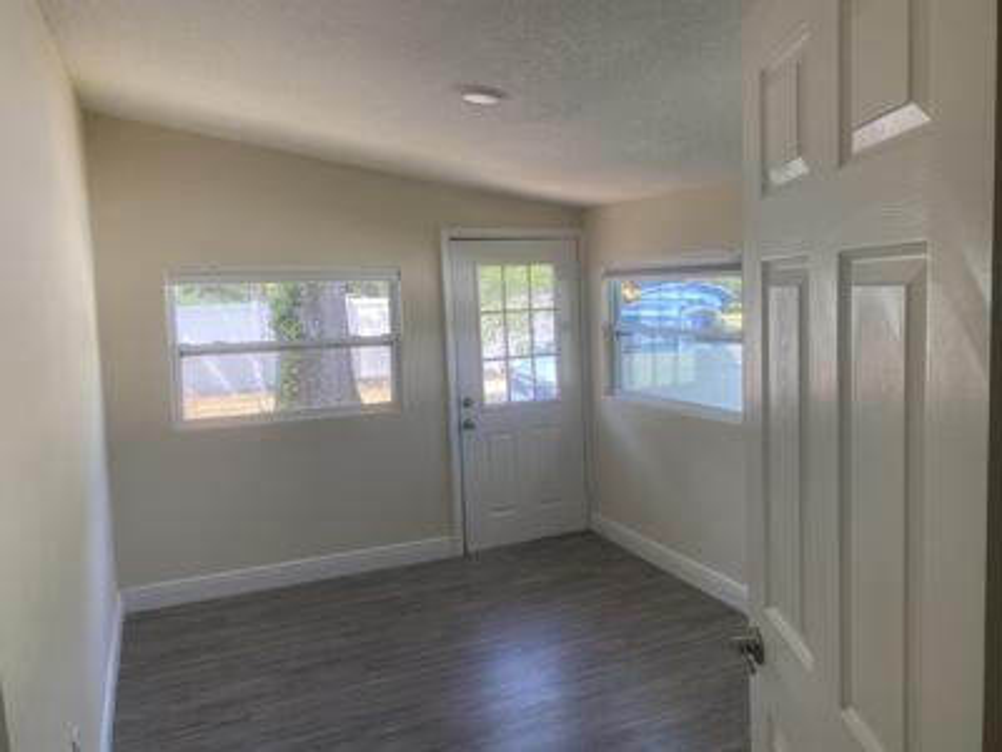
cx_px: 501
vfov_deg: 53.1
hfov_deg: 67.3
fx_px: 753
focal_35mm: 26
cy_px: 376
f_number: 1.8
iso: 50
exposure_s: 1/121
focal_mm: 4.25
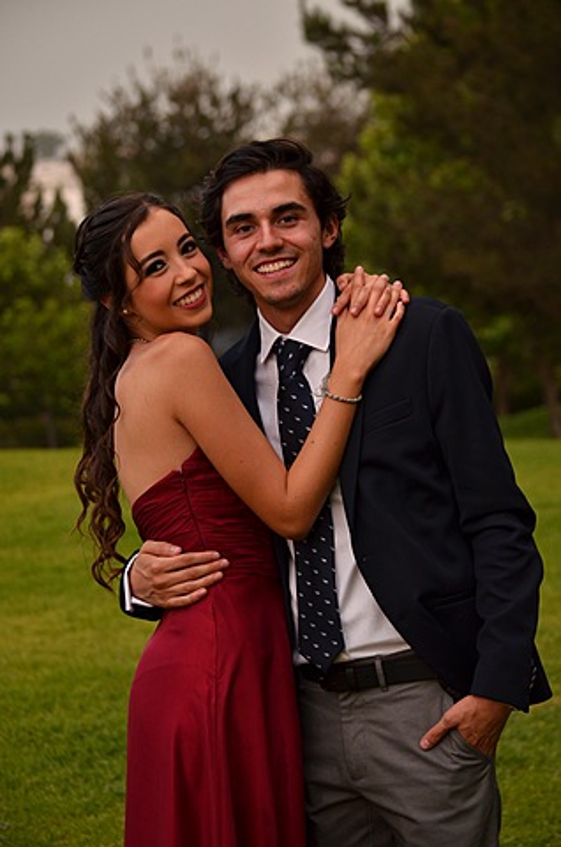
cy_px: 424
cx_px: 280
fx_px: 2747
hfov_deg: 11.7
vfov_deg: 17.5
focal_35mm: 117
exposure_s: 1/250
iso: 400
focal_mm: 78
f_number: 4.5
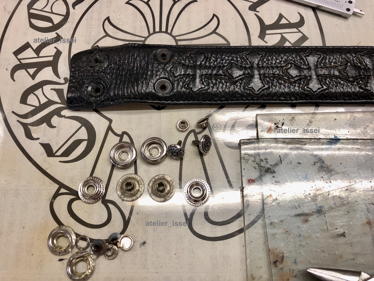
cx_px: 187
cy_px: 140
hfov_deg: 63.4
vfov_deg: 49.7
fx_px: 303
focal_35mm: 28
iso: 25
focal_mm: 4
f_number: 1.8
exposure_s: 1/30
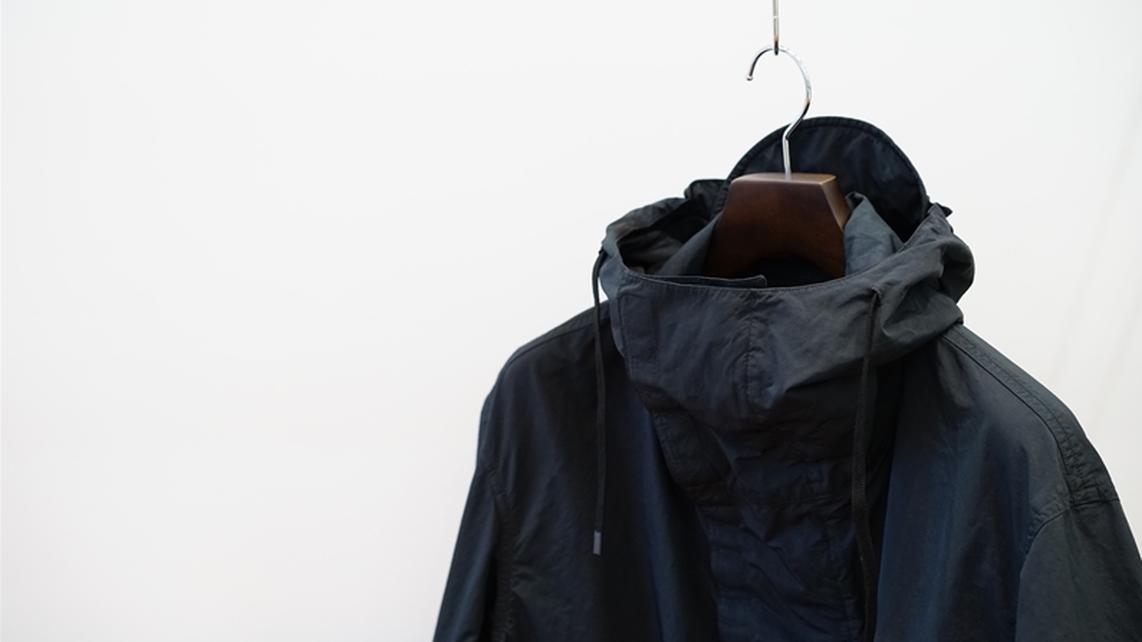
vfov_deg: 20.7
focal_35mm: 58
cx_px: 573
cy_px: 275
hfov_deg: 36.0
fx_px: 1756
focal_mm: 55
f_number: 4
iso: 1250
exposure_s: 1/60
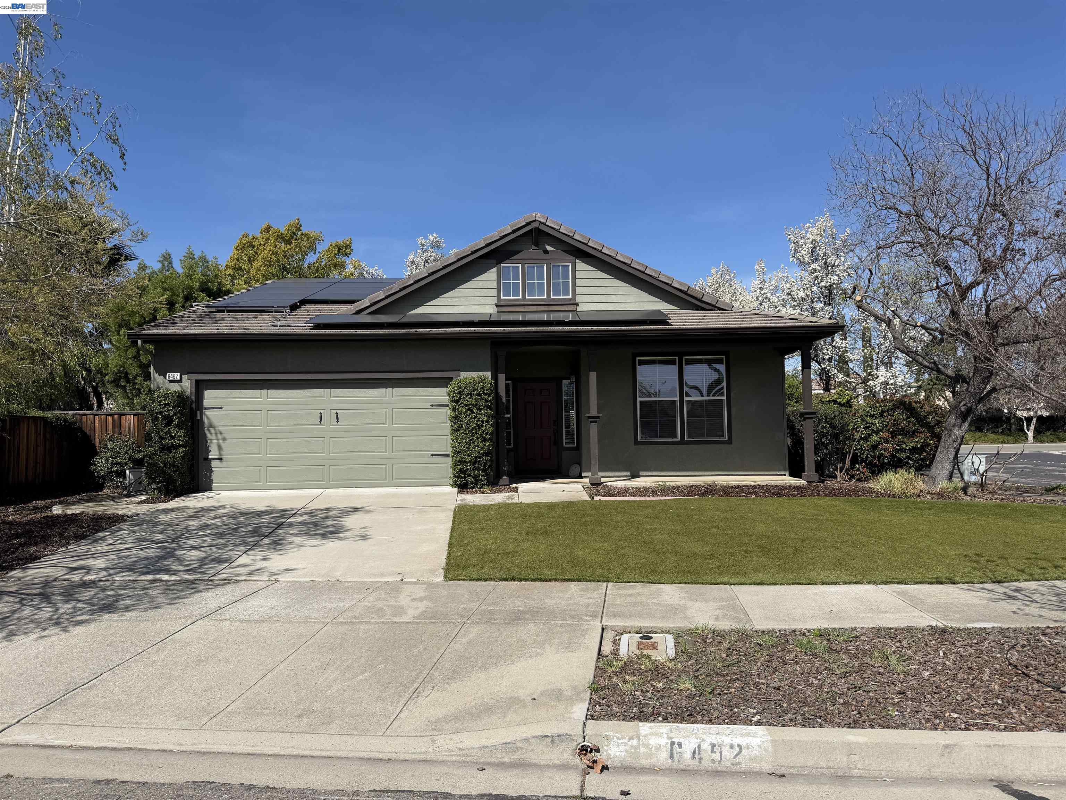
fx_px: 739
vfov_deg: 56.8
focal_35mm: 24
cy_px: 400
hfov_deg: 71.6
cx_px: 533
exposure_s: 1/5319
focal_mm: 6.76
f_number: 1.78
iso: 80
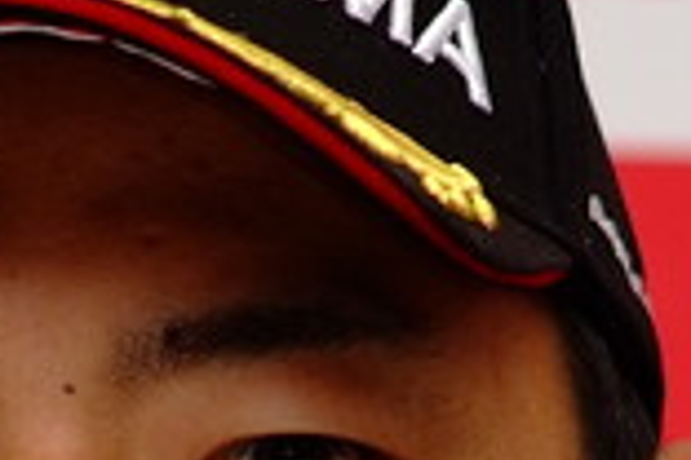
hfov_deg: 1.7
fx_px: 23895
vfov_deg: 1.1
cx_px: 111
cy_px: 823
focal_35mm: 1245
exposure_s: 1/250
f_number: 2.8
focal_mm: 180
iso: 400
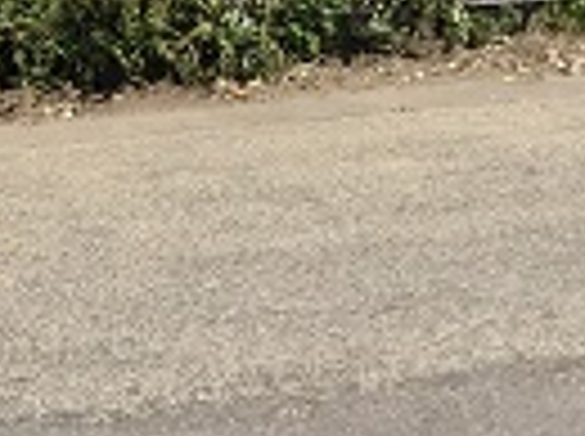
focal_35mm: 146
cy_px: 121
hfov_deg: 11.5
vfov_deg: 10.1
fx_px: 2463
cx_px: -749
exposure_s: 1/1647
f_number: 2.2
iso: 32
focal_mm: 4.15
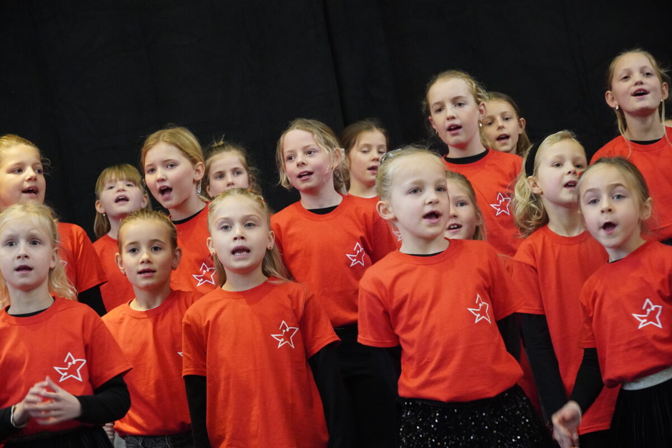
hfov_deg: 19.7
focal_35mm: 104
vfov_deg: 13.2
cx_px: 336
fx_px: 1932
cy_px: 224
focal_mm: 69
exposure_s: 1/60
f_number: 5
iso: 4000
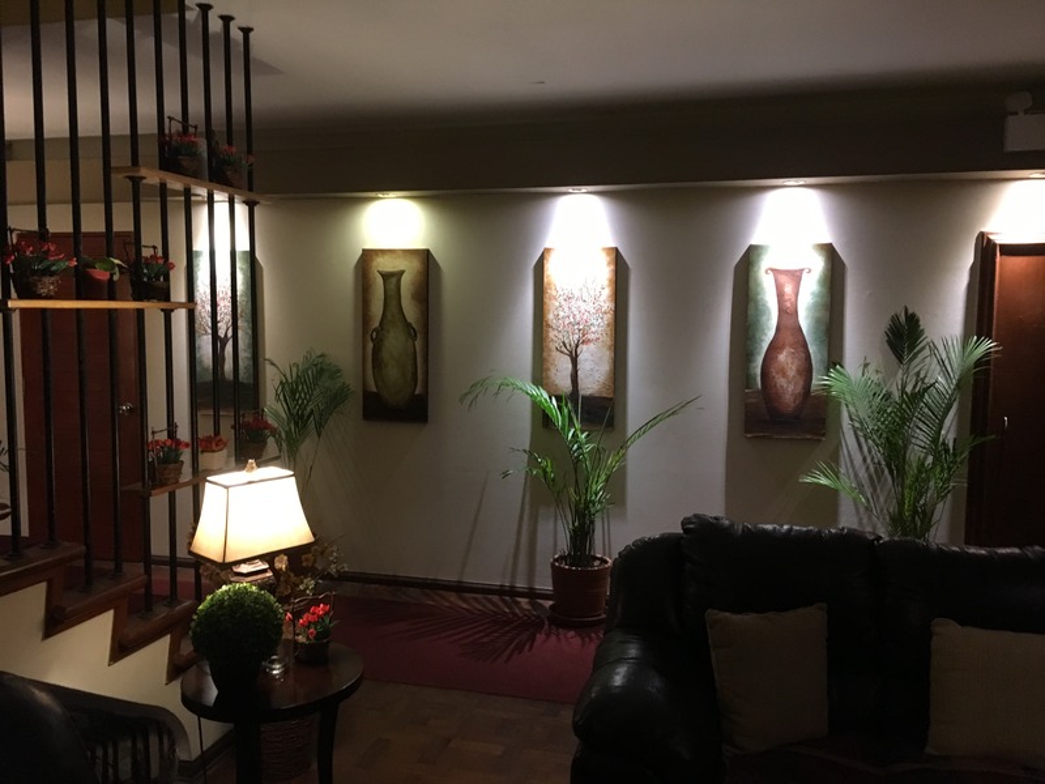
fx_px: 875
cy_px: 392
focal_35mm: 29
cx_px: 522
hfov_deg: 61.7
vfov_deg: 48.2
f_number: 2.2
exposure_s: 1/15
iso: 200
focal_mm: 4.15
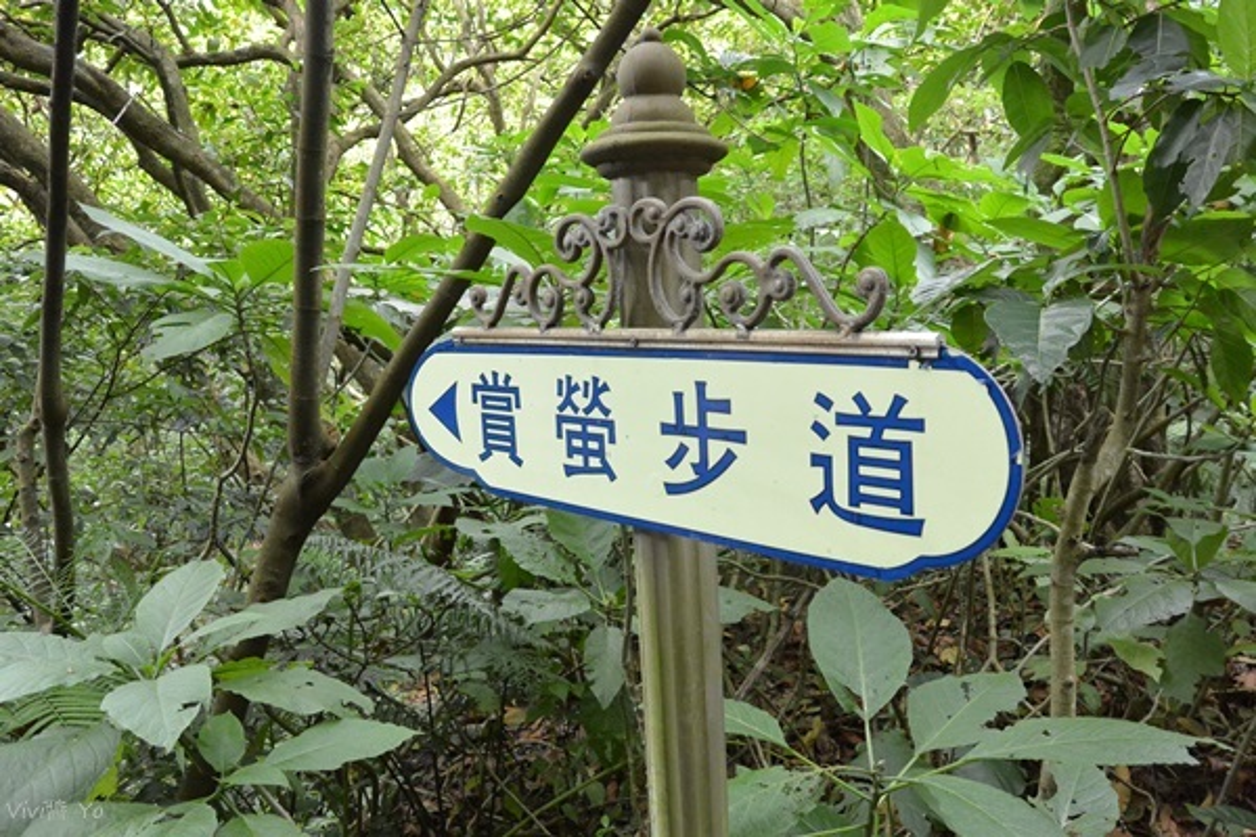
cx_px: 628
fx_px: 942
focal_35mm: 27
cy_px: 418
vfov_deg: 47.9
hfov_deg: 67.4
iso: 800
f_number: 3.5
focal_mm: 10
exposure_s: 1/40
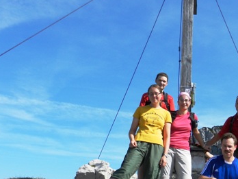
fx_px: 316
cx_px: 211
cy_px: 124
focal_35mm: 46
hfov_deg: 38.6
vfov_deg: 31.2
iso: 160
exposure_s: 1/1600
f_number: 3.5
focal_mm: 4.5
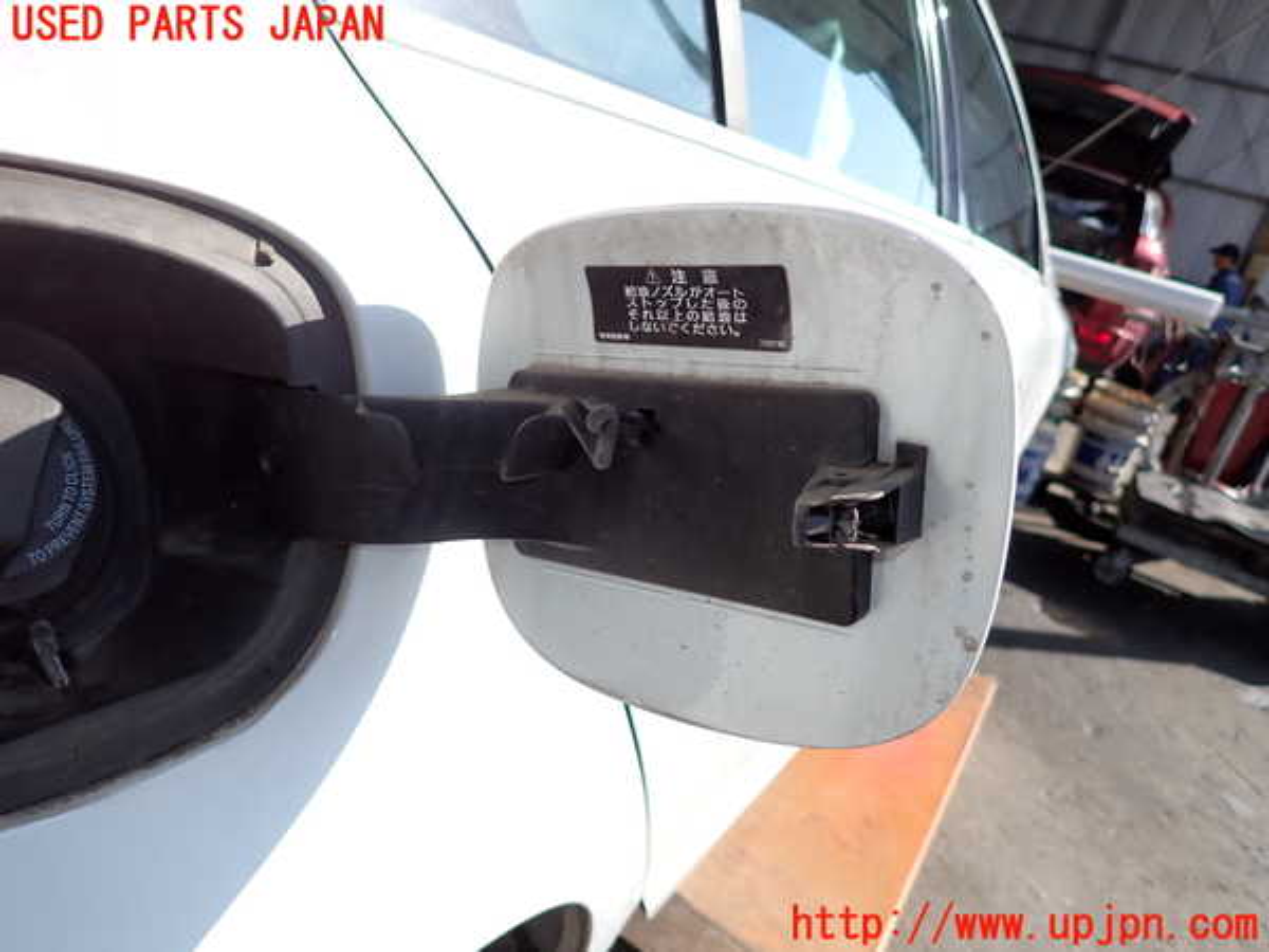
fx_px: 916
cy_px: 476
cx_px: 634
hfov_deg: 69.4
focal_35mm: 25
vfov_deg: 54.9
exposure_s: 1/160
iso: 100
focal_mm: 4.5
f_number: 5.6
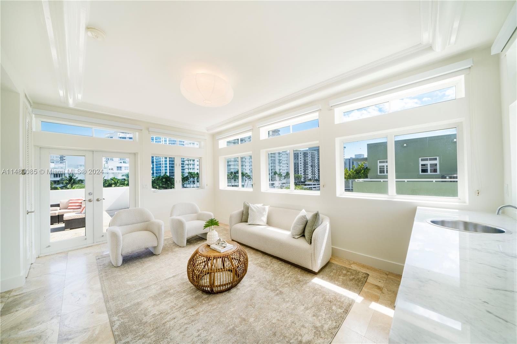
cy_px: 172
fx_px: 172
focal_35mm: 12
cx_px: 258
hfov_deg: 112.6
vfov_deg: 90.0
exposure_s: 1/40
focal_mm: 12
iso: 125
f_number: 11
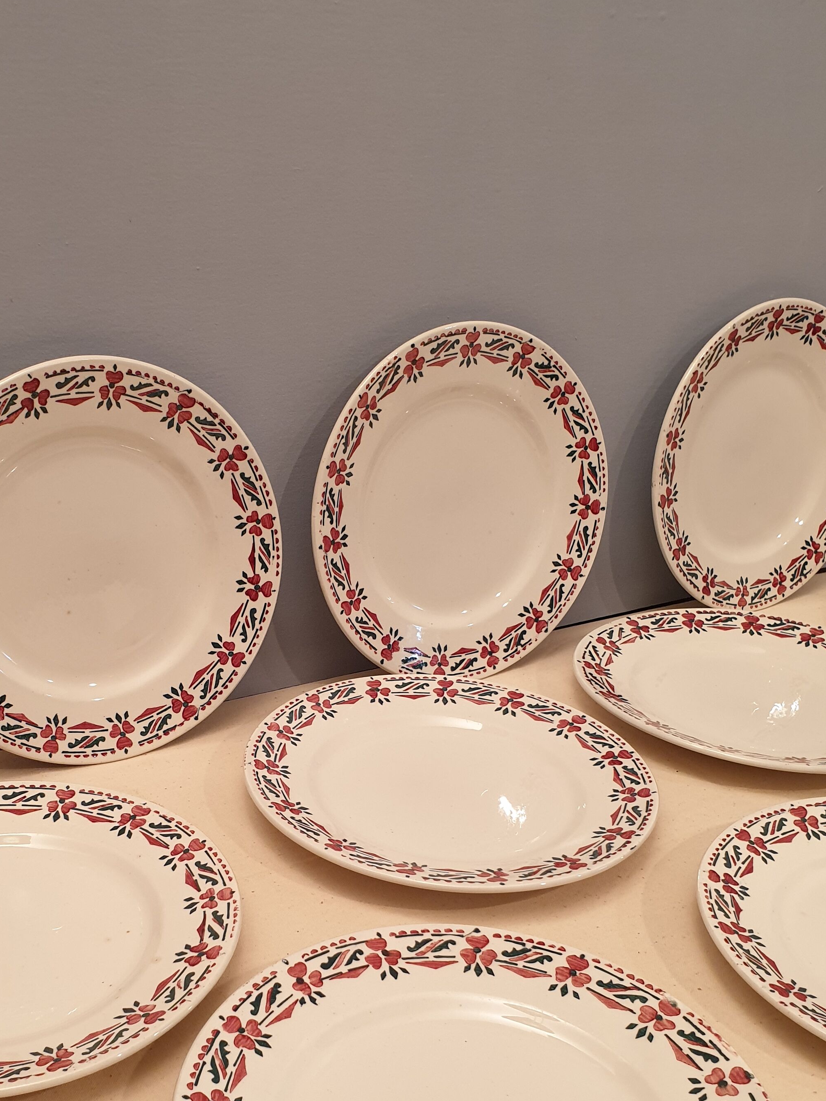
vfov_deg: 47.1
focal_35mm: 39
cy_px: 728
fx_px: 1241
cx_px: 327
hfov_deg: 36.7
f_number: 2.4
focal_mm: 4.3
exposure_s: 1/50
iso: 160
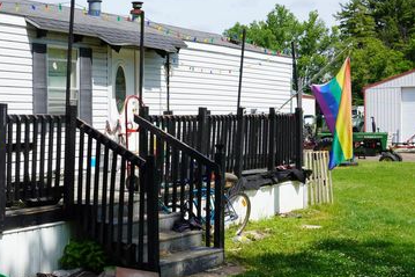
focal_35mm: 65
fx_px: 745
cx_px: 128
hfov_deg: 30.8
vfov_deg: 21.0
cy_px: 140
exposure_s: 1/125
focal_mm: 31
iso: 100
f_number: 10
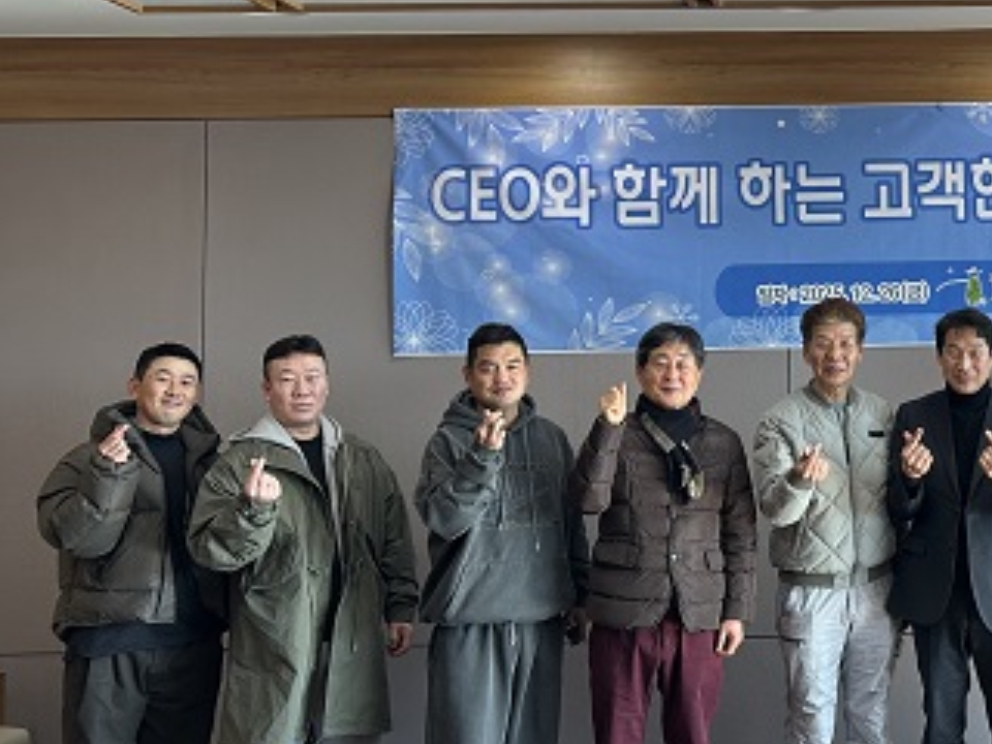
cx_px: 964
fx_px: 1490
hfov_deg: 34.0
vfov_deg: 27.9
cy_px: 267
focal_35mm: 52
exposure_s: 1/120
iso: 50
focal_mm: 5.7
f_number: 1.5
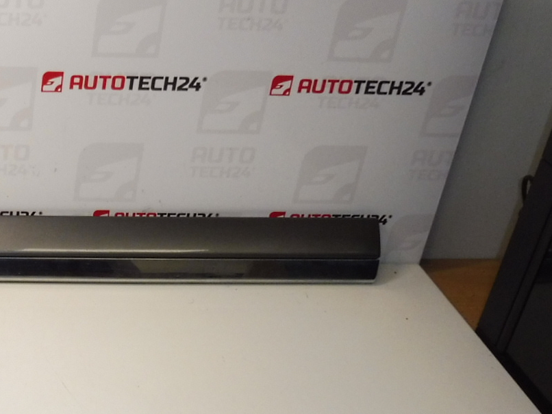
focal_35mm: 61
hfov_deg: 28.0
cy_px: 348
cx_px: -97
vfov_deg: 23.6
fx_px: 972
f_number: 3.5
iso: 200
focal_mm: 4.3
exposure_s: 1/100
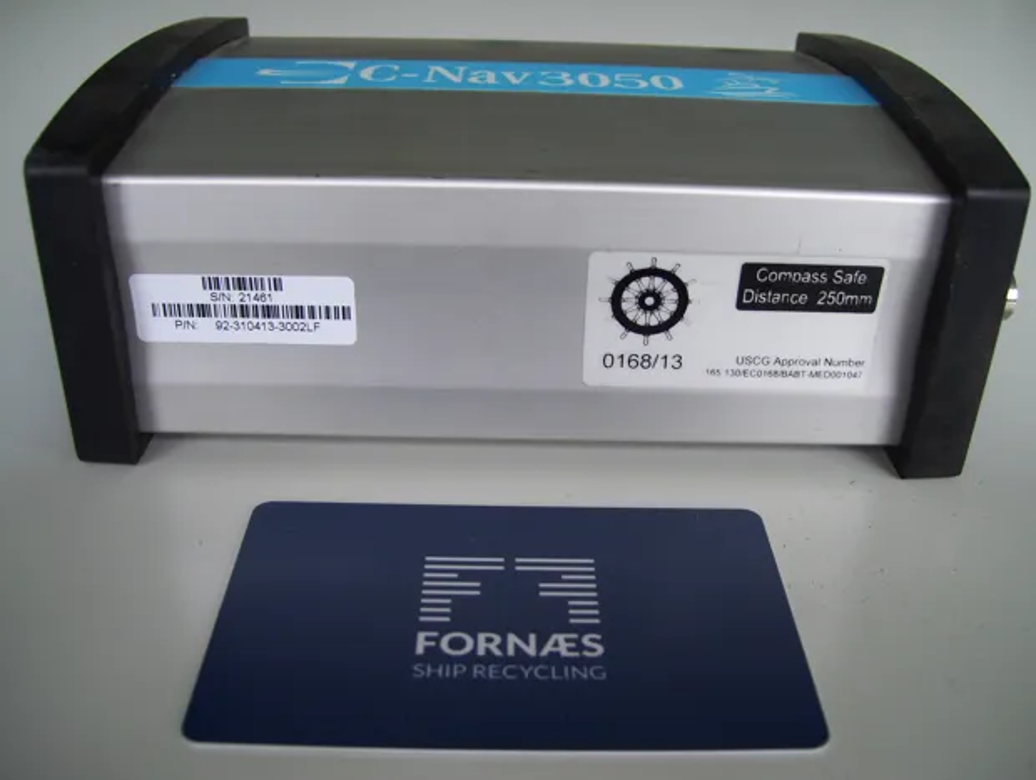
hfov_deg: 51.3
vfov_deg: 39.8
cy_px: 390
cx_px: 518
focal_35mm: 36
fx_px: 1079
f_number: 2.7
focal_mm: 6
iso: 80
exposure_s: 1/60
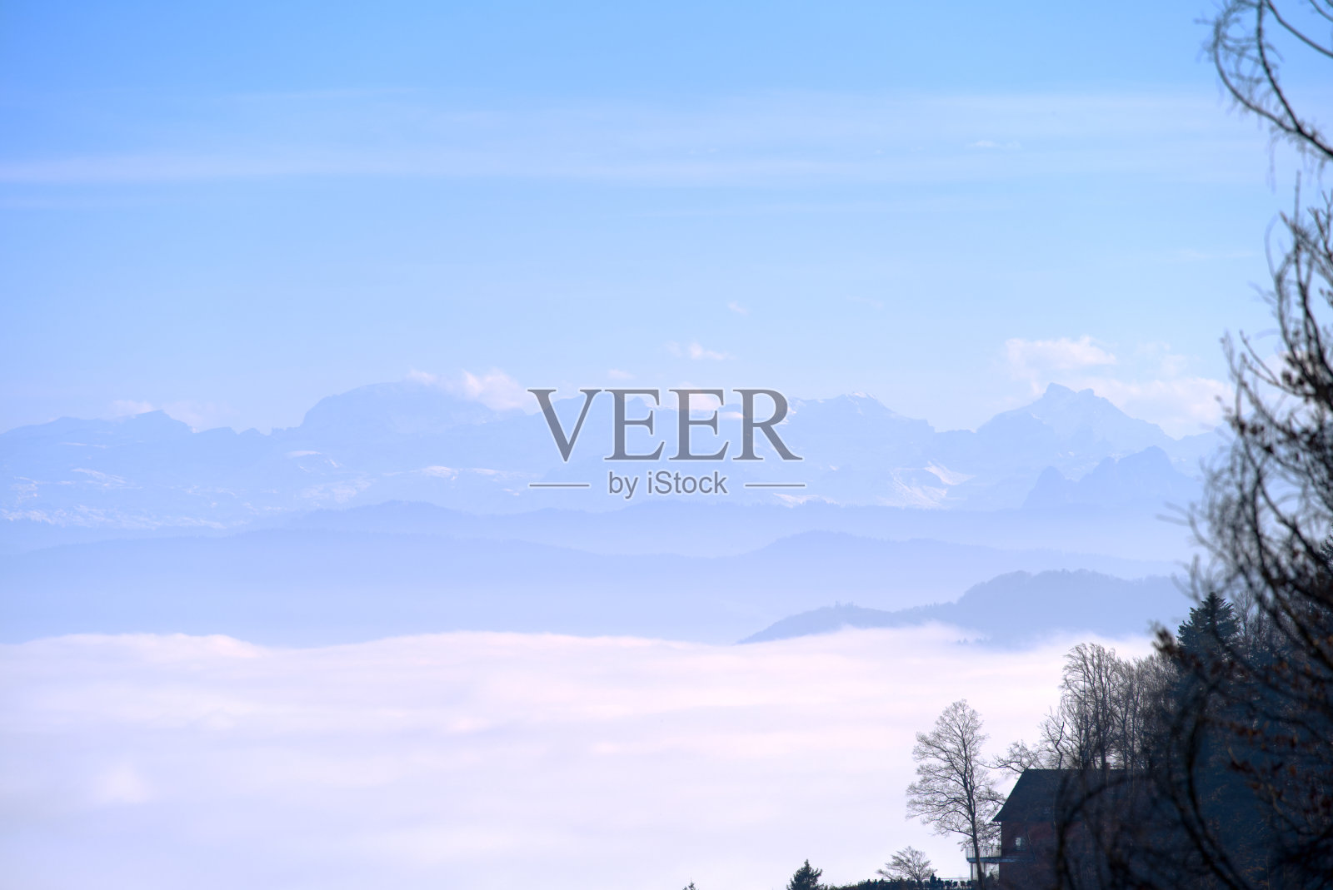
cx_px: 666
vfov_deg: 6.9
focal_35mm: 200
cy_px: 445
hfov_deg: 10.3
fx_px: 7410
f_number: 5
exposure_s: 1/1600
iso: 100
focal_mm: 200
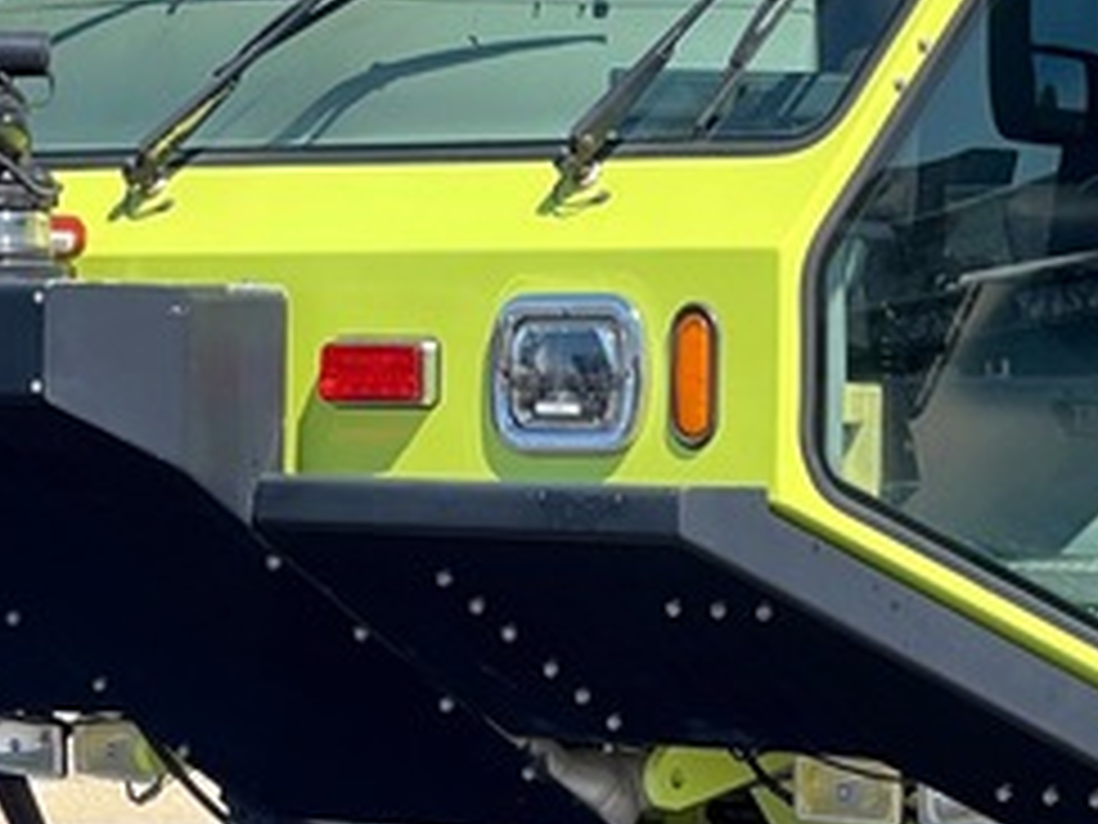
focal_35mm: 205
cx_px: 760
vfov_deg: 7.2
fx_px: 6502
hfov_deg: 9.6
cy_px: 250
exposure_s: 1/619
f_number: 2.2
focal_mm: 7.5
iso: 20
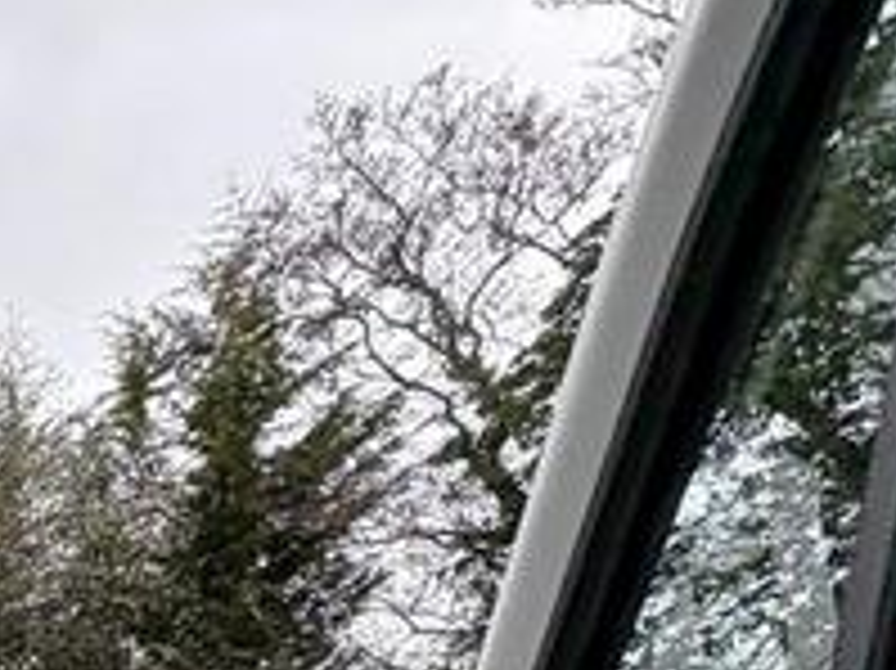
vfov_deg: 16.4
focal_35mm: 63
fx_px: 1630
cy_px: 1412
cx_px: -801
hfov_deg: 20.0
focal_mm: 2.22
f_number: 2.2
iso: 40
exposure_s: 1/375
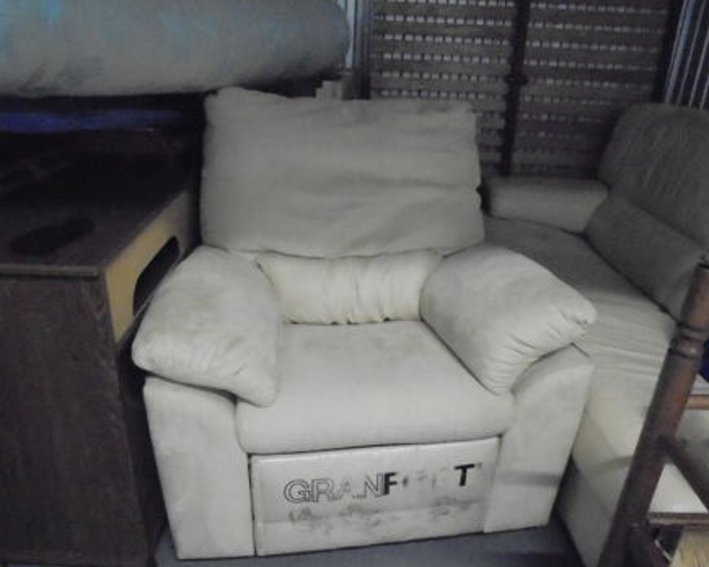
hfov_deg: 62.2
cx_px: 339
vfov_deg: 51.5
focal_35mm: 28
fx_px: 588
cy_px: 292
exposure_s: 1/40
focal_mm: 4.6
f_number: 3.5
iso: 1600
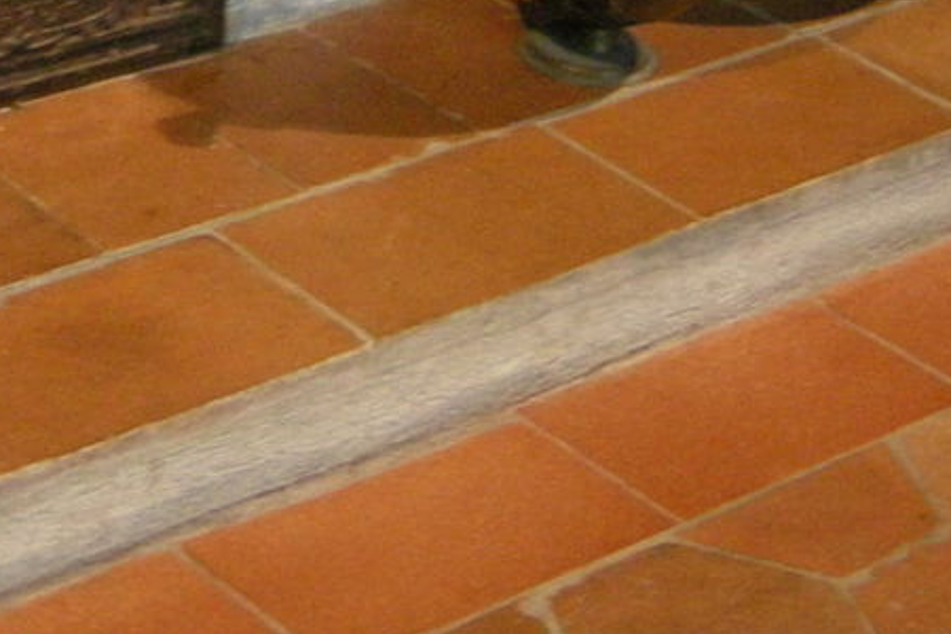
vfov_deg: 10.1
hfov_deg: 15.2
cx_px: 44
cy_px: -201
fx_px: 3513
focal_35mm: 133
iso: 400
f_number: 2.7
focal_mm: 7.5
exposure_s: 1/12.3
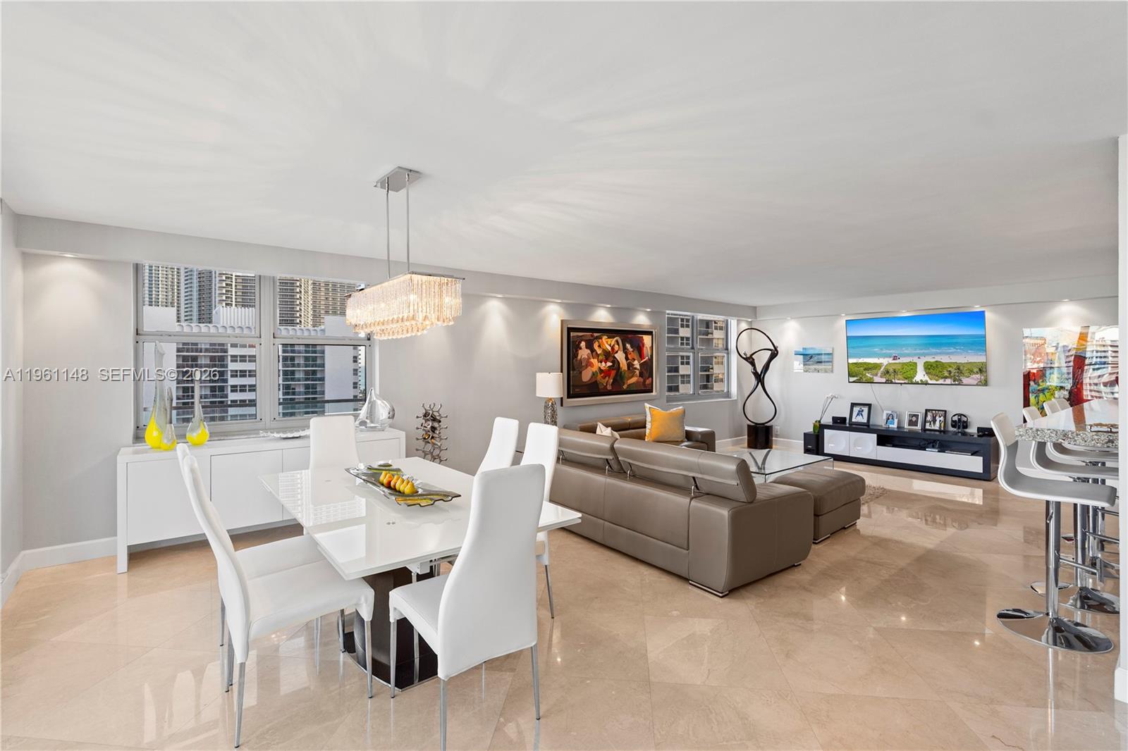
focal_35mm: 16
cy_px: 376
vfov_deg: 73.7
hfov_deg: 96.7
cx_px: 564
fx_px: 501
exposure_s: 1/25
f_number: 4.5
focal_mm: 16
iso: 250
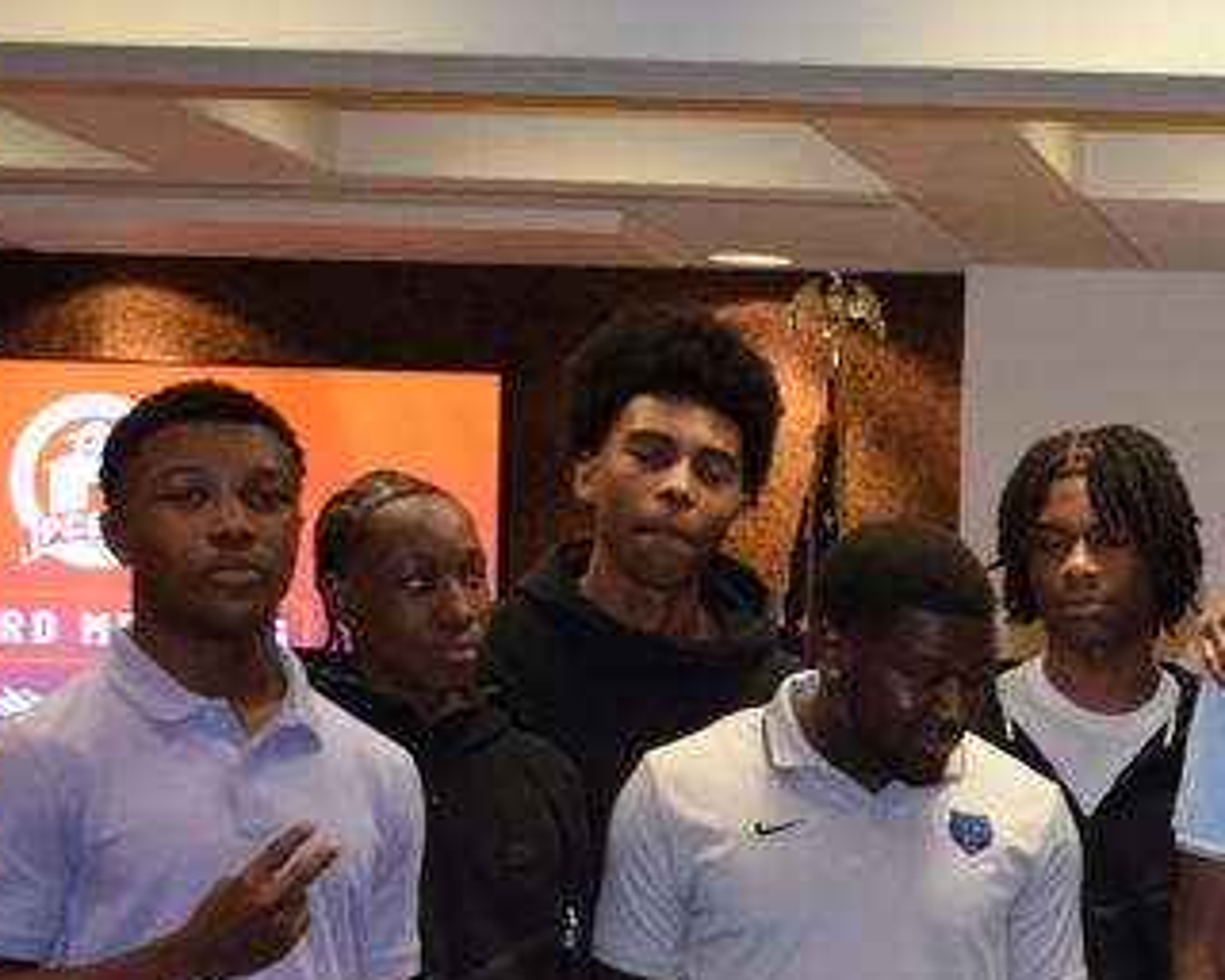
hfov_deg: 14.0
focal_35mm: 130
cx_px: 1719
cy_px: 1208
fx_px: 4731
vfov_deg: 11.6
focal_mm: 29
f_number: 4.2
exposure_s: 1/60
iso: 1400
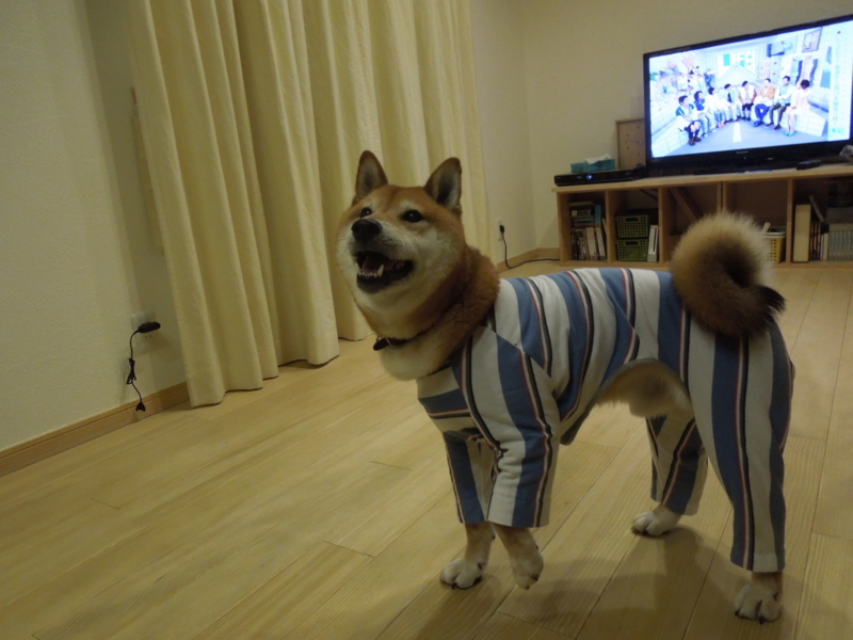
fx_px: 616
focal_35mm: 25
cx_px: 426
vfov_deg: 54.9
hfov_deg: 69.4
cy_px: 320
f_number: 3.3
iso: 500
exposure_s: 1/30
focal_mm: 4.5
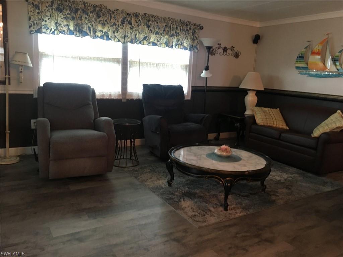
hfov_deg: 61.7
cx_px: 172
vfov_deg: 48.2
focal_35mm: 29
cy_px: 128
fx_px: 287
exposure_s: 1/20
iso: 200
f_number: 2.2
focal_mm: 4.15
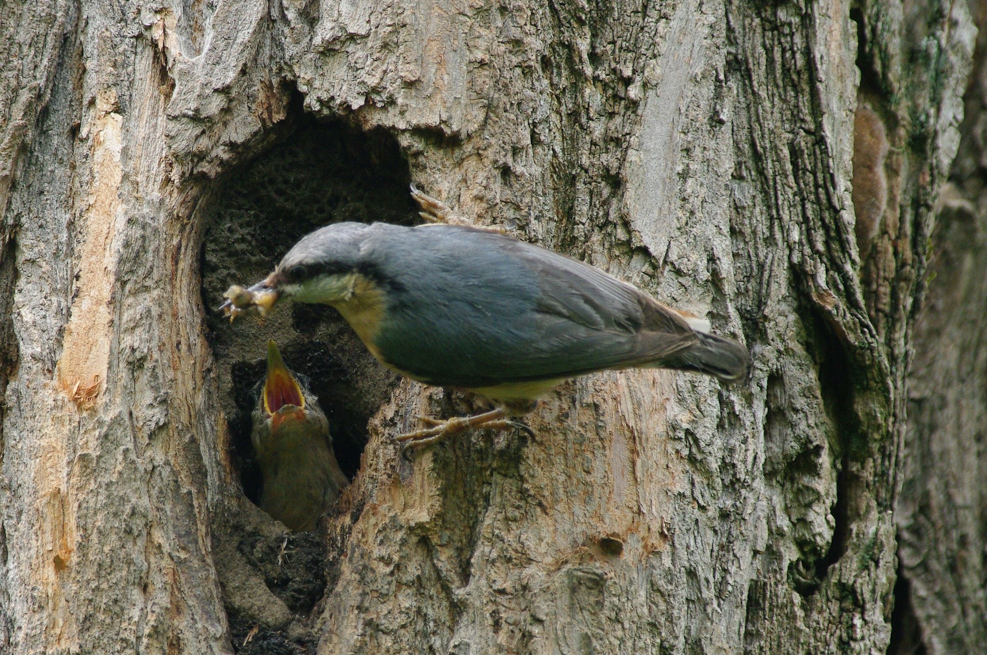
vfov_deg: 2.5
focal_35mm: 548
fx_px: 15006
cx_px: 439
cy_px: 311
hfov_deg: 3.8
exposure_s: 1/500
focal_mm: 300
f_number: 5.6
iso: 800
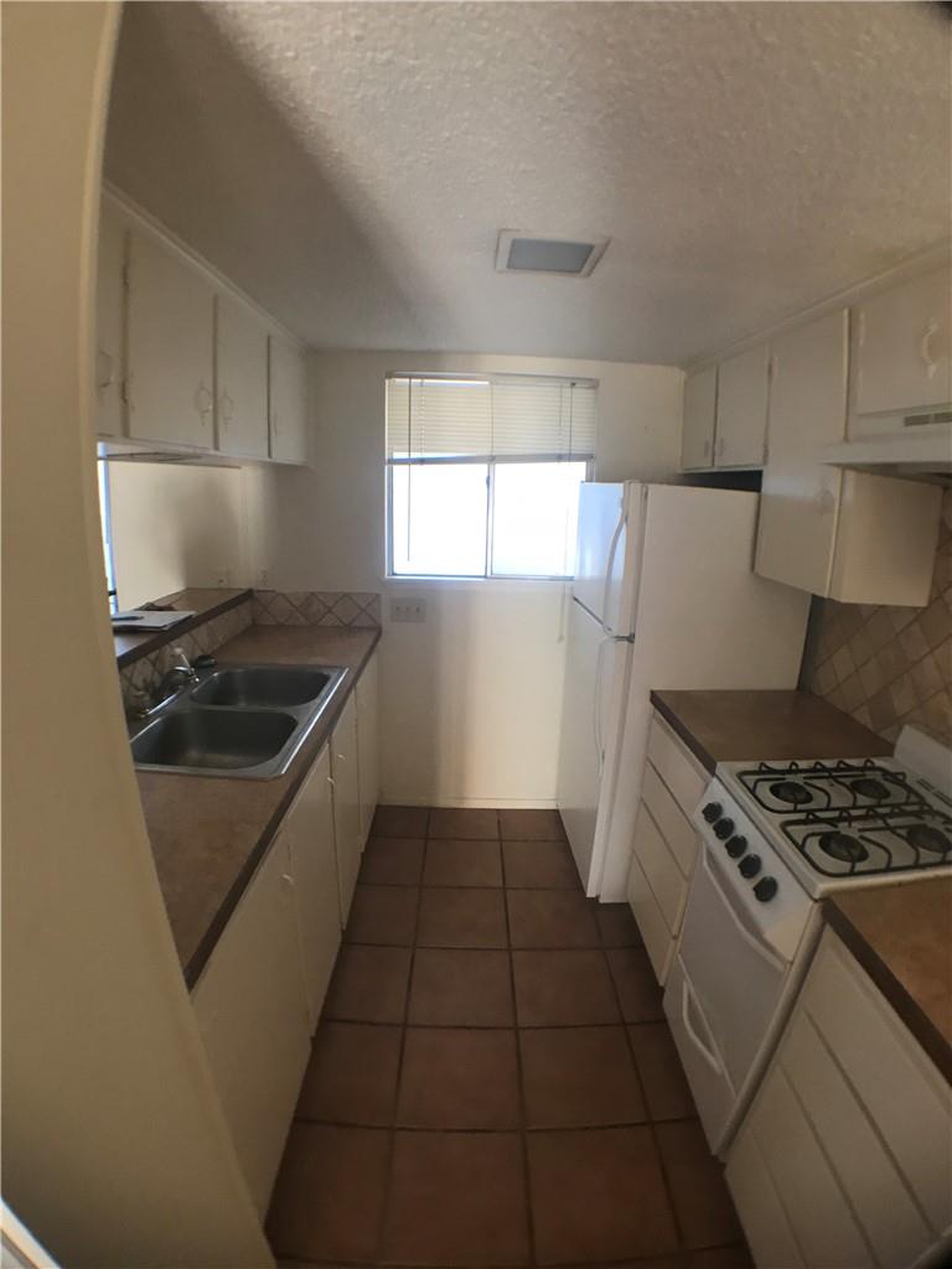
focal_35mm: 28
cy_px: 634
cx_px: 476
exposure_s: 1/15
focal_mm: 3.99
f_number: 1.8
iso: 50
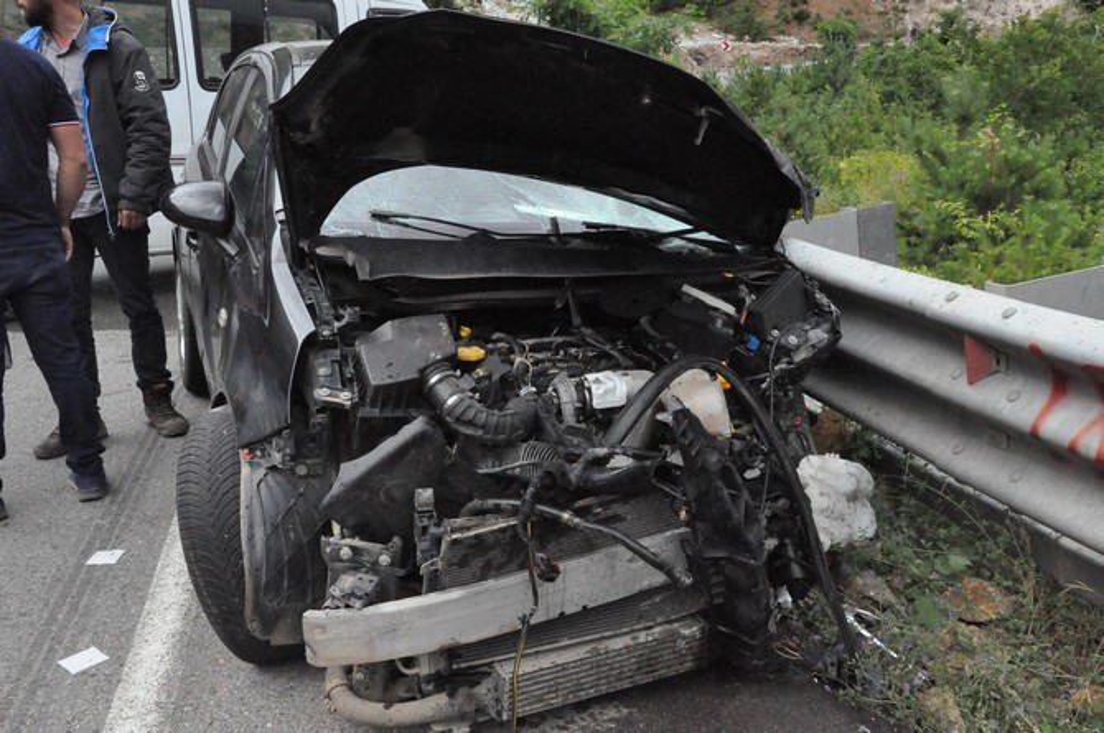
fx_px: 1149
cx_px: 552
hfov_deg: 51.3
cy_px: 366
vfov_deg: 35.4
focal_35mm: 38
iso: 6400
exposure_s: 1/800
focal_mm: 25
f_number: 16
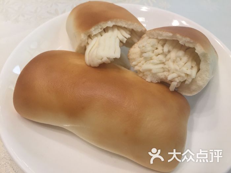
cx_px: 116
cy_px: 86
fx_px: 194
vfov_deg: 48.2
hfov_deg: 61.7
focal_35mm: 29
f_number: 2.2
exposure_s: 1/33
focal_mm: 4.15
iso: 100
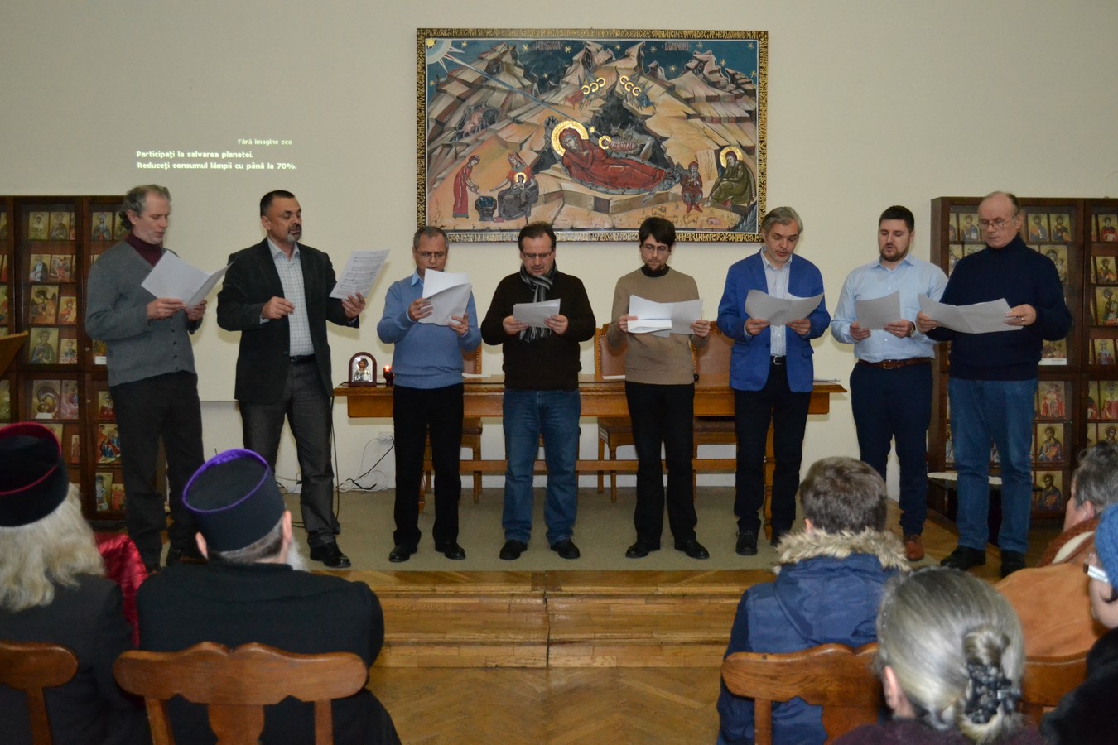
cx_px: 559
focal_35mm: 33
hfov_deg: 57.2
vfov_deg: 40.0
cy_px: 372
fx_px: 1025
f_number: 4
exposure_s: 1/60
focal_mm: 22
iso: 3200
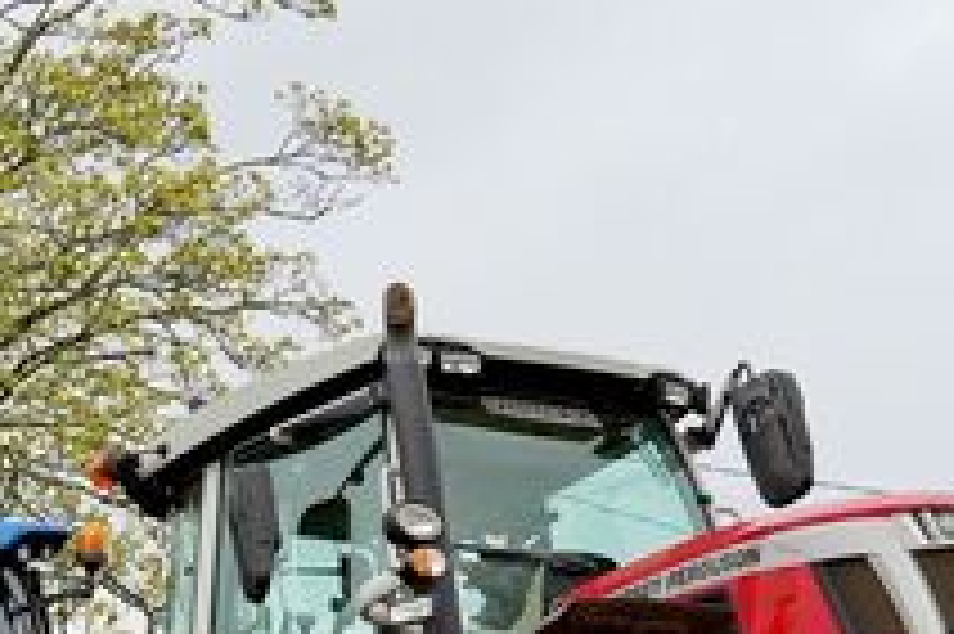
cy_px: 1027
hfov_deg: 15.0
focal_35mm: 136
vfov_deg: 9.7
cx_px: 126
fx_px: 3601
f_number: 5
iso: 125
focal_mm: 24
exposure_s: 1/250
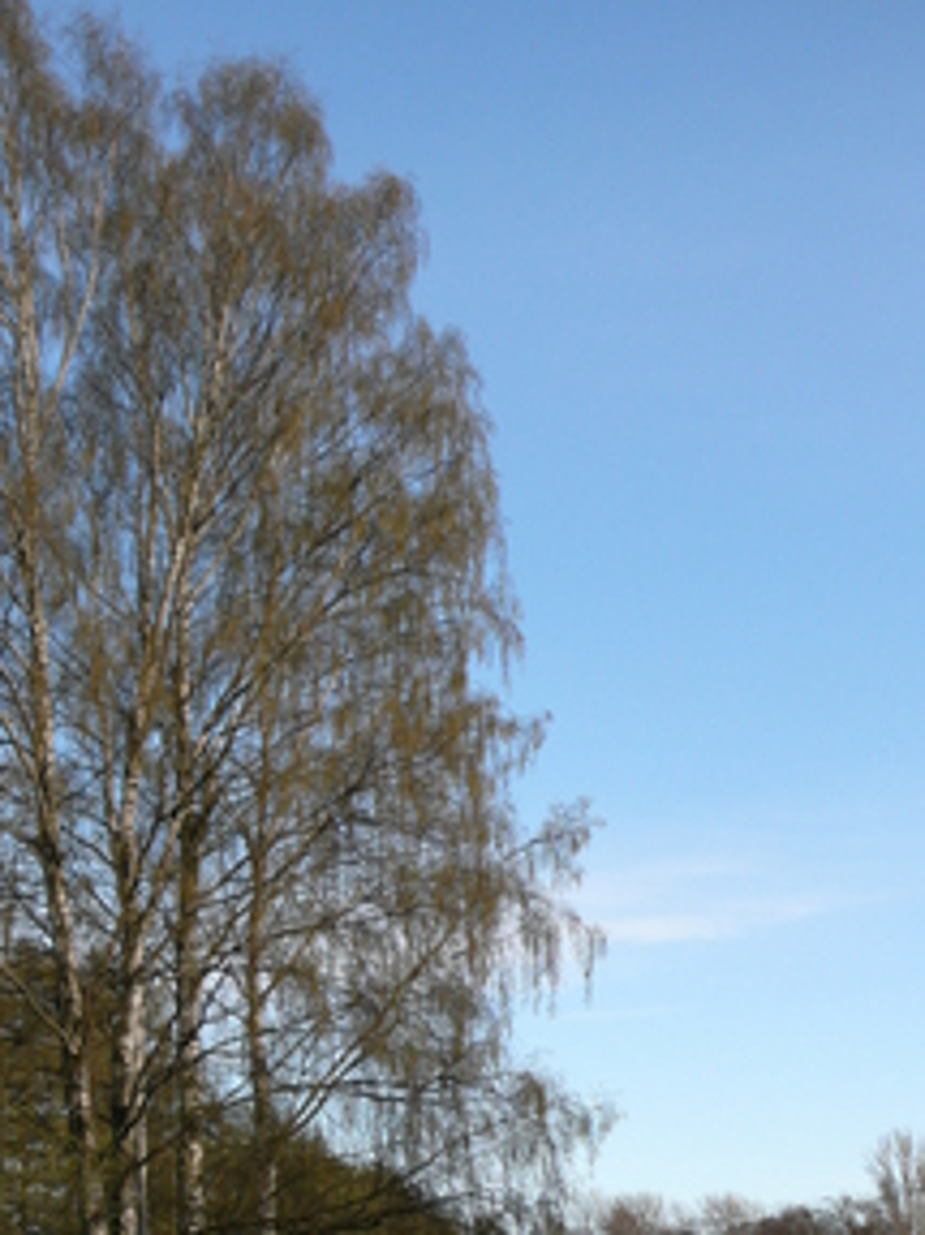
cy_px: 861
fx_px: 1961
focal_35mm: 55
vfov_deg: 34.5
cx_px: 512
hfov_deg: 26.5
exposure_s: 1/640
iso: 80
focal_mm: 5.2
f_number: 2.8
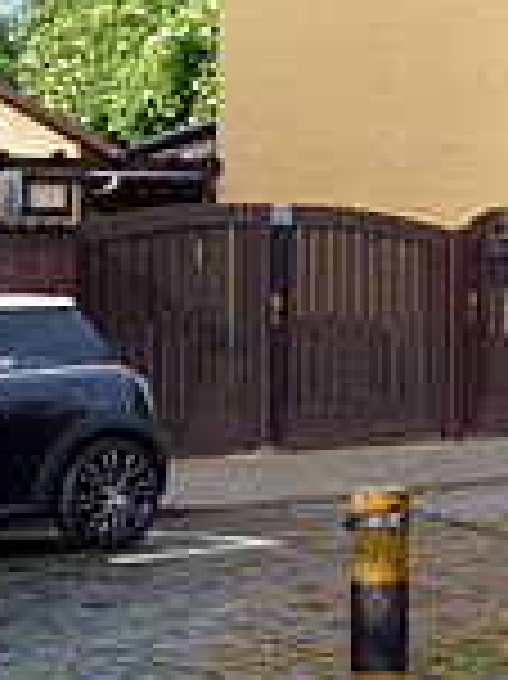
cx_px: 733
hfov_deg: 10.3
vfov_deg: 14.2
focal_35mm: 139
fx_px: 2724
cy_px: 185
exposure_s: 1/250
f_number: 3.5
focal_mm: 5.7
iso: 80
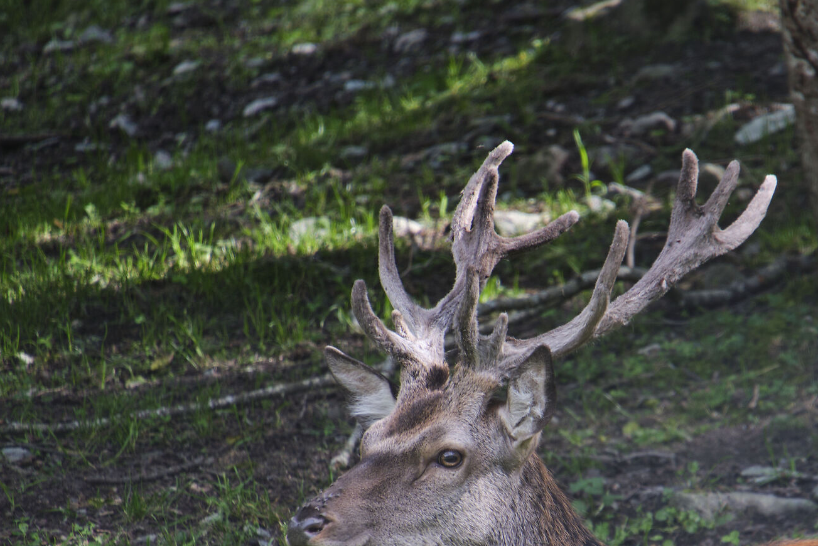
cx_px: 559
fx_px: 18837
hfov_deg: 2.5
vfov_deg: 1.7
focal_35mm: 829
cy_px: 413
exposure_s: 1/90
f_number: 6.3
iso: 250
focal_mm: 300
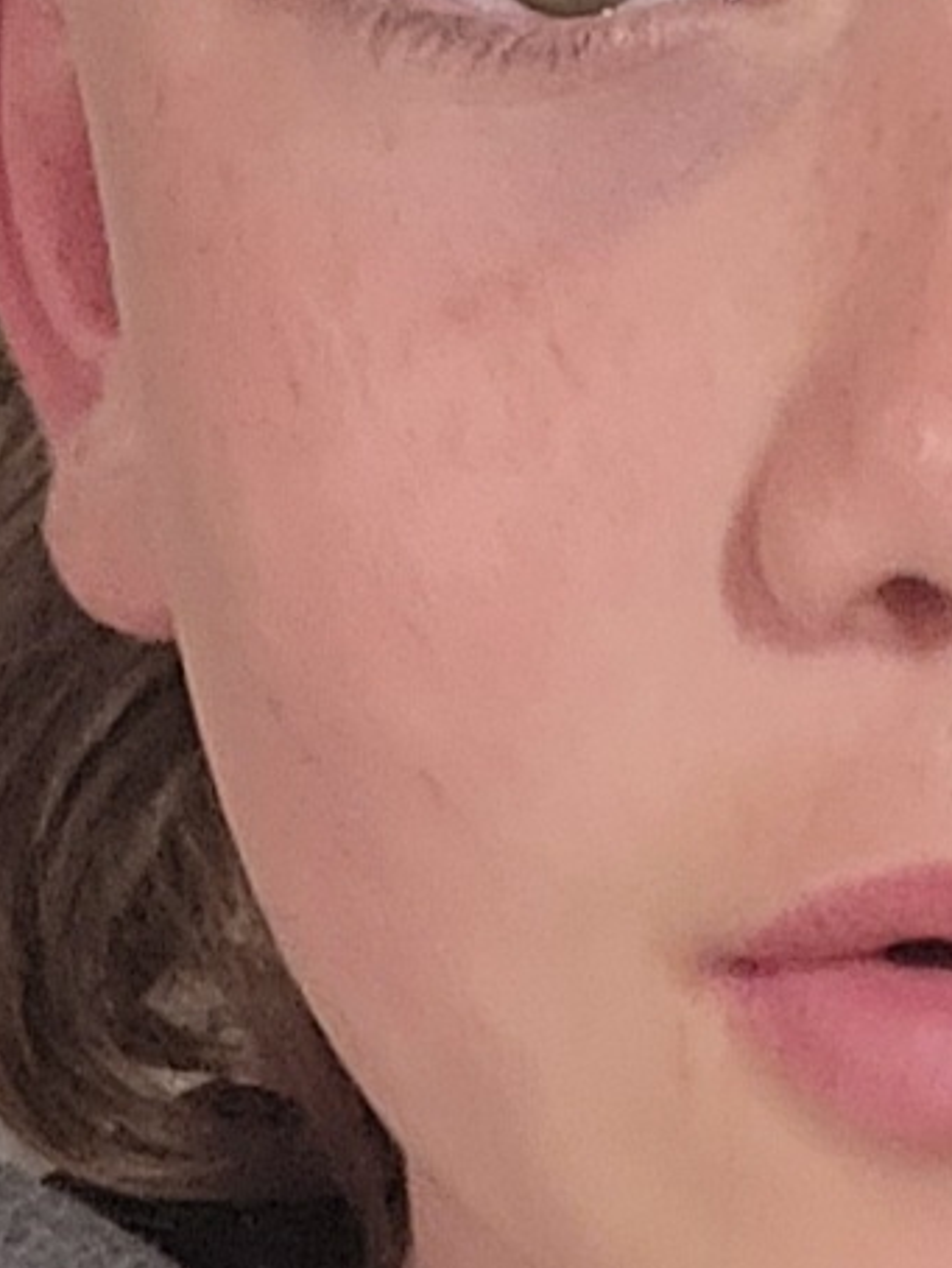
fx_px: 3224
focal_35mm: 88
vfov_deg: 21.3
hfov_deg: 16.1
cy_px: -52
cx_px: 1146
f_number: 1.8
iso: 640
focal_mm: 5.4
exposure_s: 1/40
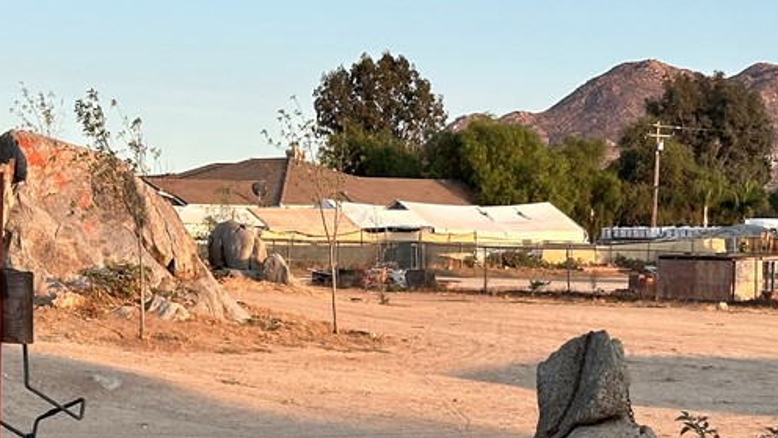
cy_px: 458
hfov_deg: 19.7
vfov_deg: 11.1
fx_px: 2228
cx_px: 185
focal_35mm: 108
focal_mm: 6.86
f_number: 1.78
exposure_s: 1/1751
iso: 64
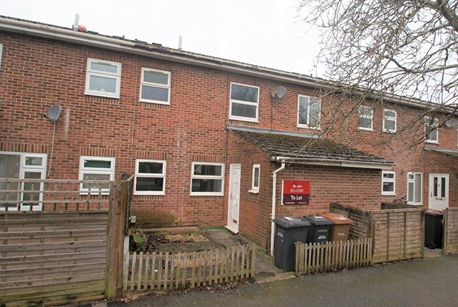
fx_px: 248
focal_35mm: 20
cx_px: 229
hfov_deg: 85.3
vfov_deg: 63.4
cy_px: 154
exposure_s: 1/60
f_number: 6.3
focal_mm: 13
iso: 100
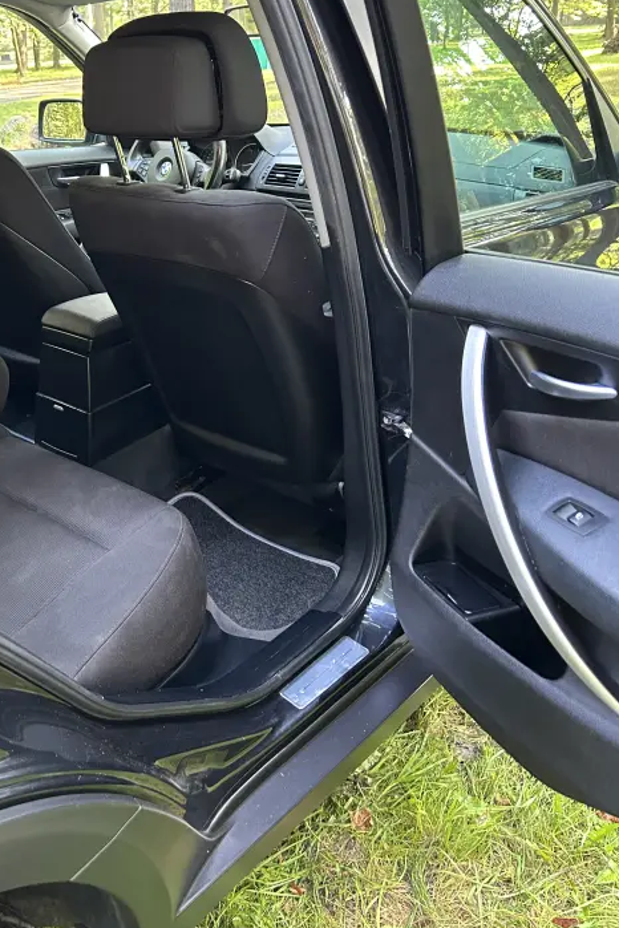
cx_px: 202
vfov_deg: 56.9
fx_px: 851
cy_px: 383
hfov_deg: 39.5
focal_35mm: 33
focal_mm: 5.7
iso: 400
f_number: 1.5
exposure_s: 1/60
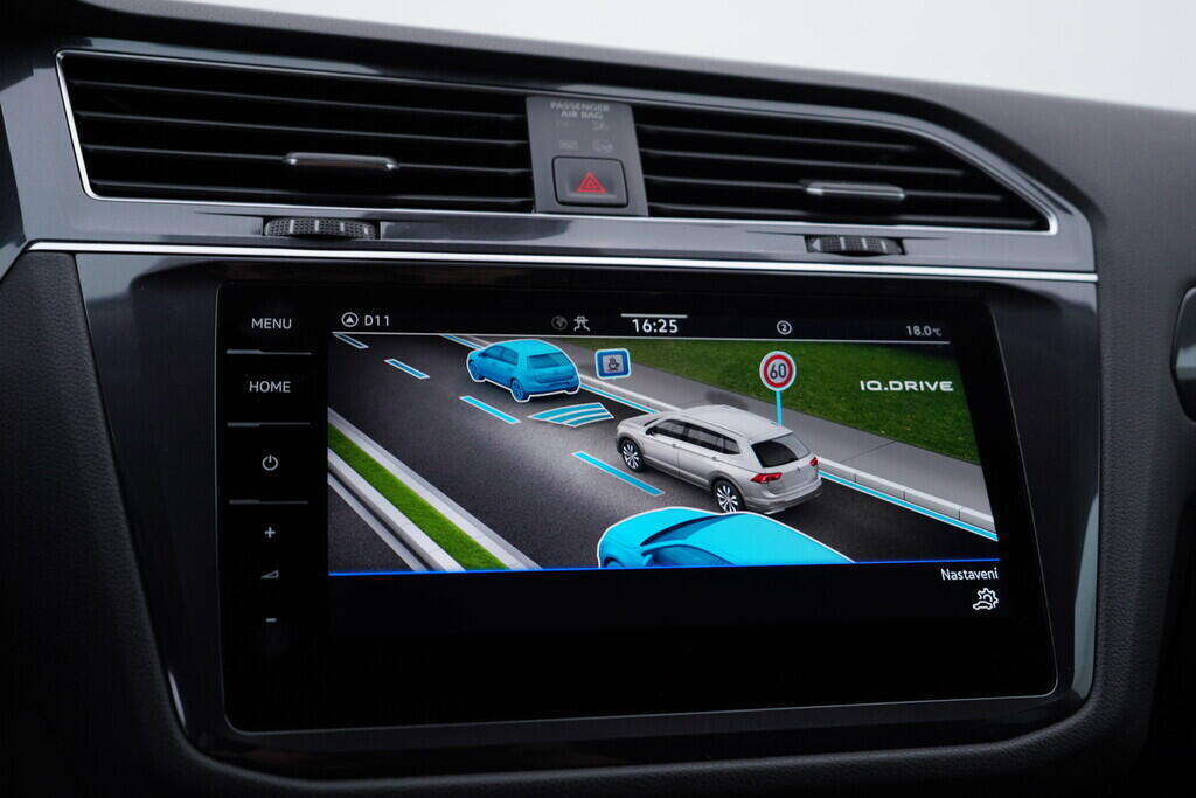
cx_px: 598
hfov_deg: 53.1
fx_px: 1196
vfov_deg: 36.9
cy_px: 399
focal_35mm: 36
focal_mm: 24
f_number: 3.5
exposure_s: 1/60
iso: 125
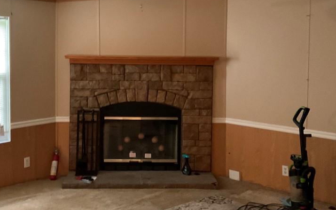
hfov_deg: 45.1
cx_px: 143
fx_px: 403
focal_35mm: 44
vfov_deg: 29.1
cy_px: 76
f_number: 1.8
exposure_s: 1/30
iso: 400
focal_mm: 3
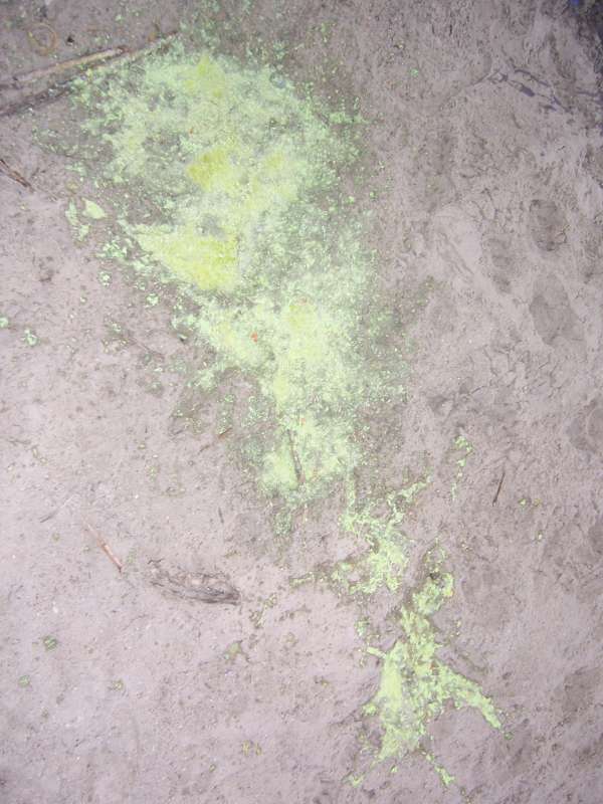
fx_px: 836
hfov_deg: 39.7
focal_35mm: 36
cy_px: 402
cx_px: 302
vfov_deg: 51.4
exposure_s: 1/60
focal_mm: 6
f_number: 3
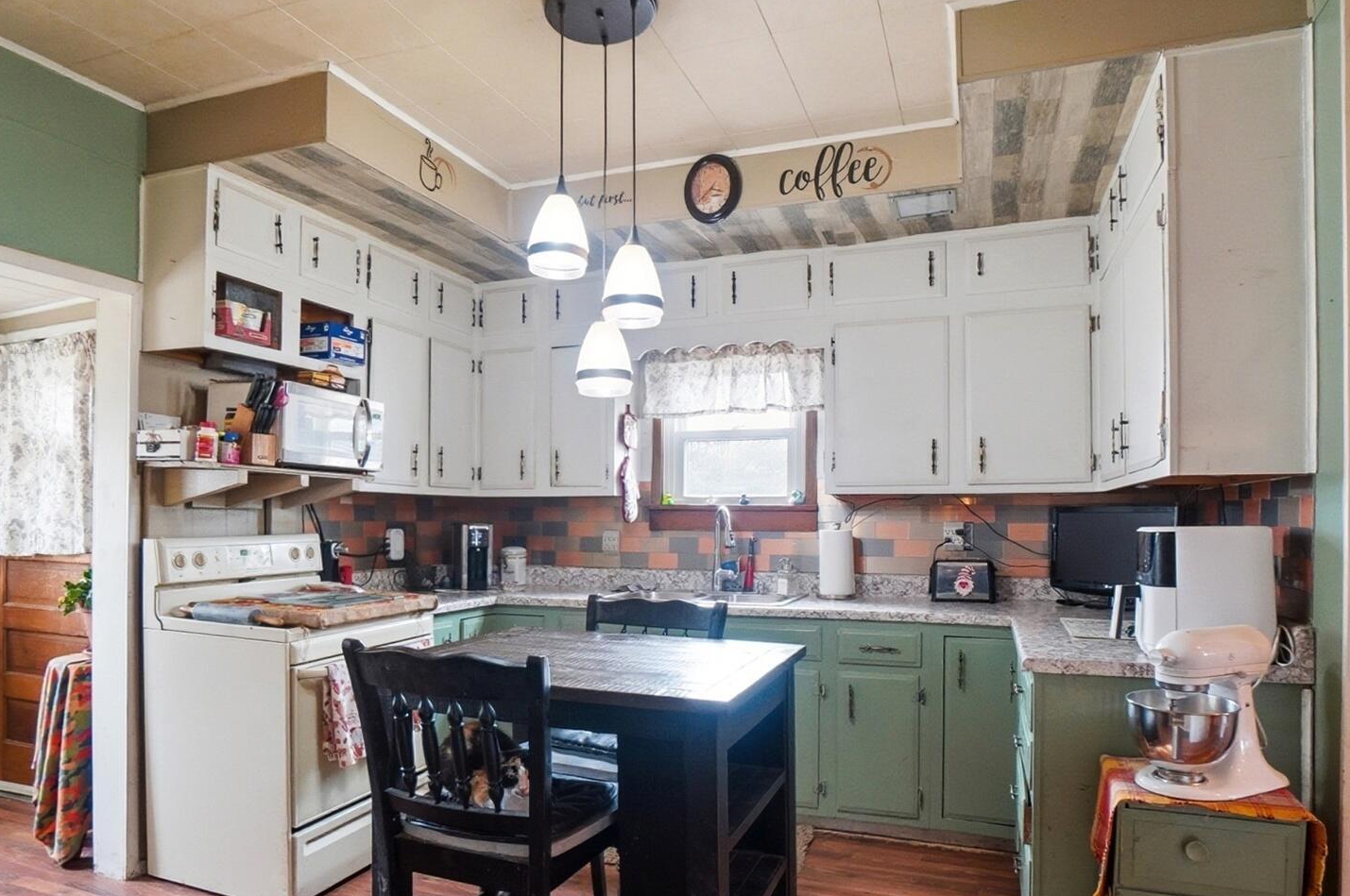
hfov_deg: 81.3
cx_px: 662
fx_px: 787
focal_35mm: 21
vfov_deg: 59.0
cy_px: 528
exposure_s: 1/40
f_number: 4.5
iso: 125
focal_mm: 10
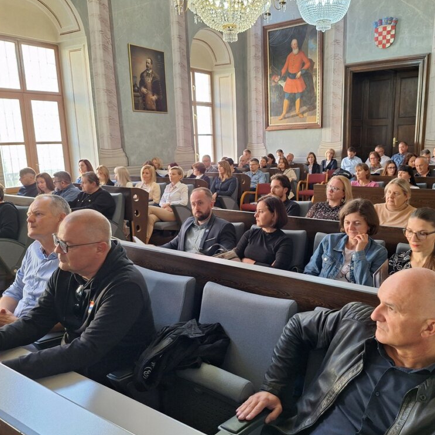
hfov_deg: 57.1
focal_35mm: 28
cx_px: 248
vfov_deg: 57.3
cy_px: 222
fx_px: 398
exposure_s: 1/50
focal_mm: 5.54
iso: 160
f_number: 1.8
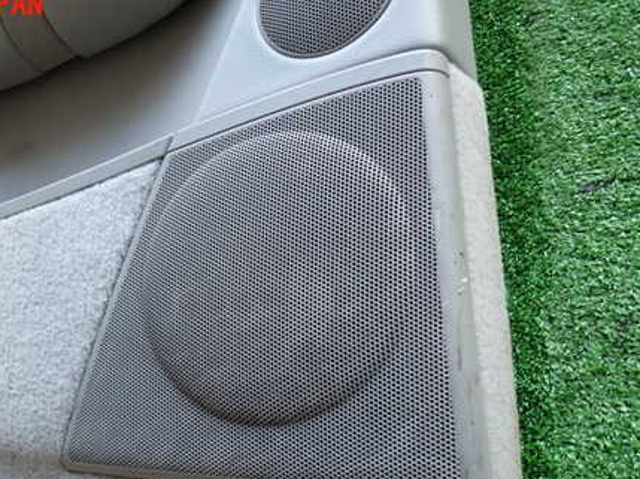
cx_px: 219
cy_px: 322
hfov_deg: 51.8
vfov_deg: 40.1
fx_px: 647
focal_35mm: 35
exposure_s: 1/60
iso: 200
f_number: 2
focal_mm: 4.5
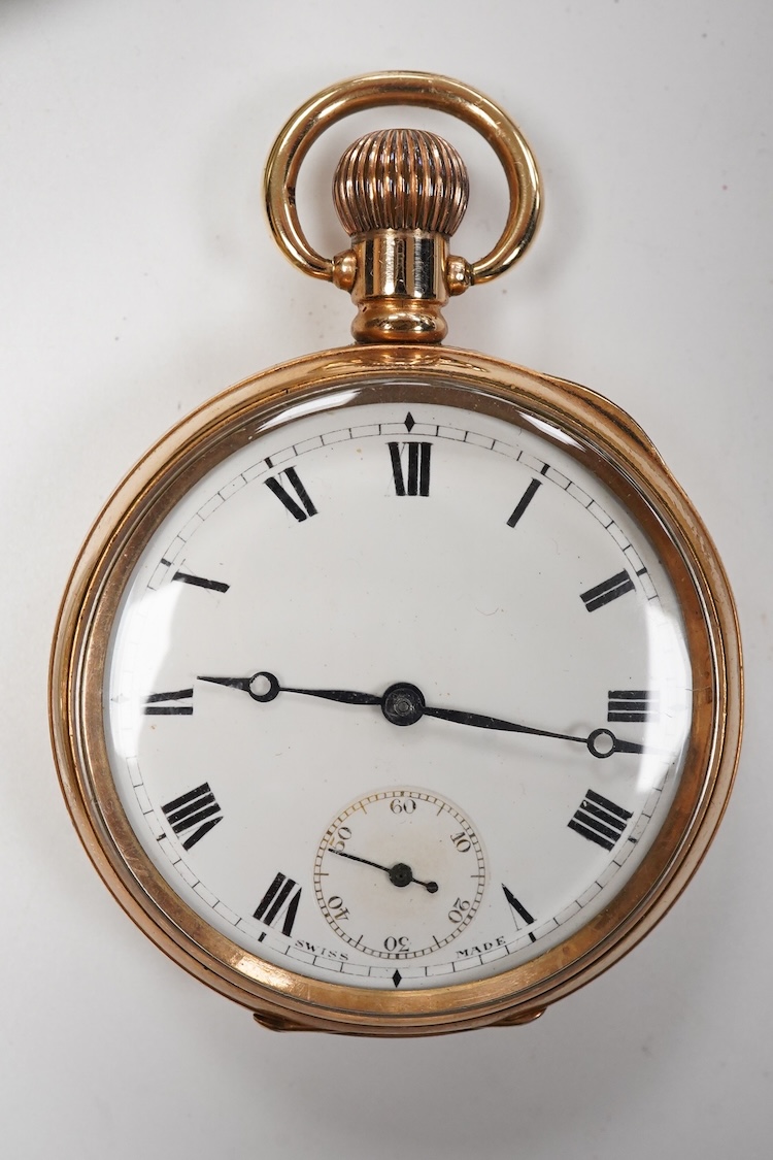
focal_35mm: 45
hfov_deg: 29.9
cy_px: 580
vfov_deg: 43.6
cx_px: 386
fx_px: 1449
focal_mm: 30
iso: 2500
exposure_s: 1/100
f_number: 16
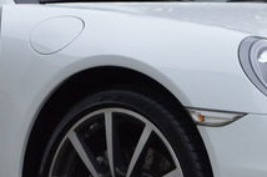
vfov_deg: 5.6
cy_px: 87
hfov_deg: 8.4
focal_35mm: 244
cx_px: 111
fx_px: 1807
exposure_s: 1/125
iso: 220
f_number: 5.6
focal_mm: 34
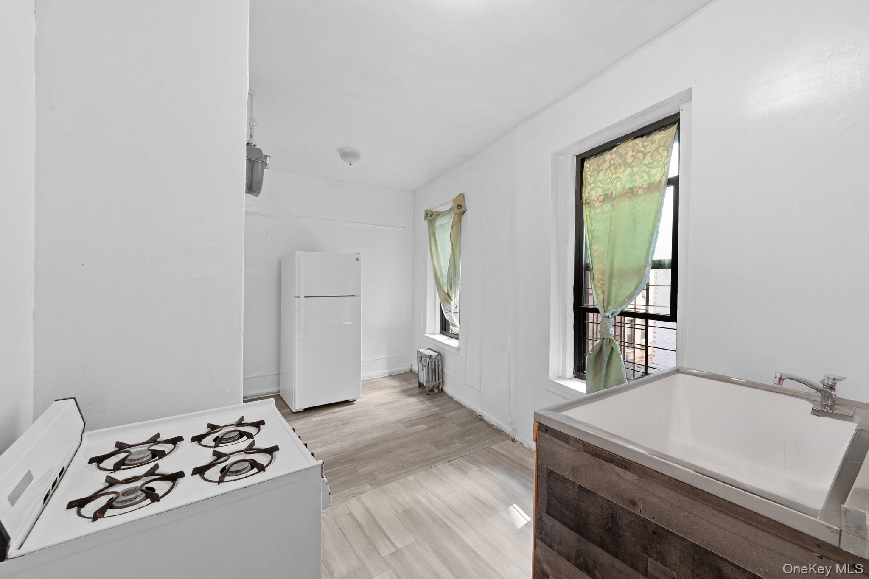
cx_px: 434
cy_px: 290
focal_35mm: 14
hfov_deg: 104.3
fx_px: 338
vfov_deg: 81.2
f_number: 10
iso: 400
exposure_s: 3.2
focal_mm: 14
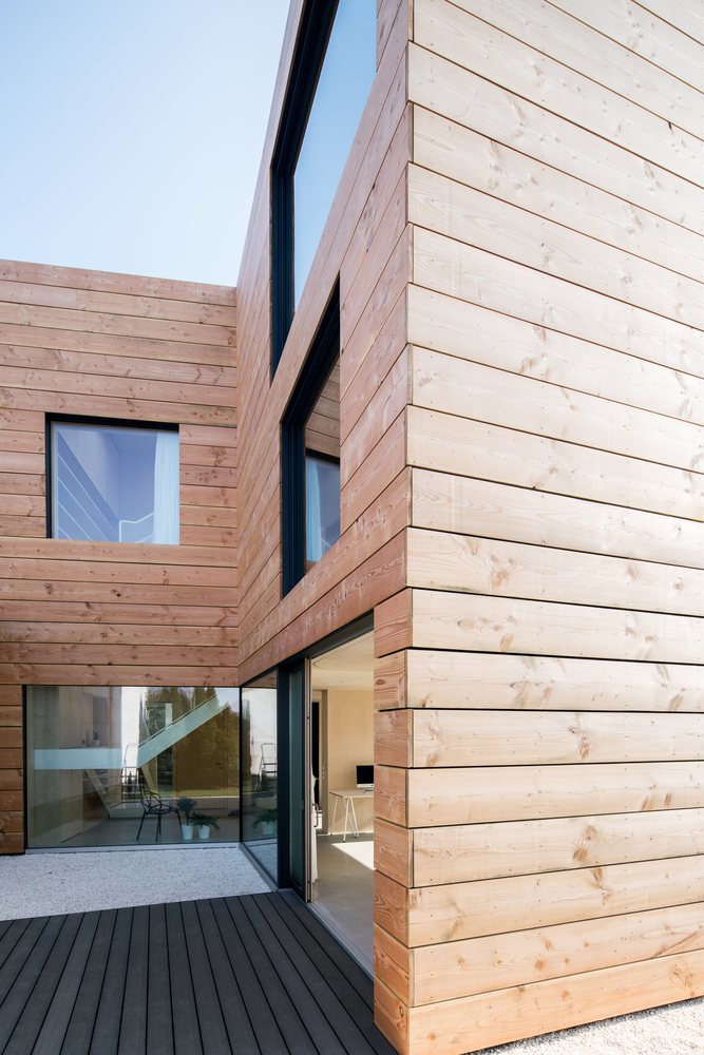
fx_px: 498
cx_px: 352
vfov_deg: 93.3
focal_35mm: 17
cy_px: 528
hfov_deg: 70.5
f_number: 9
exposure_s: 1/320
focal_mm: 17
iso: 800
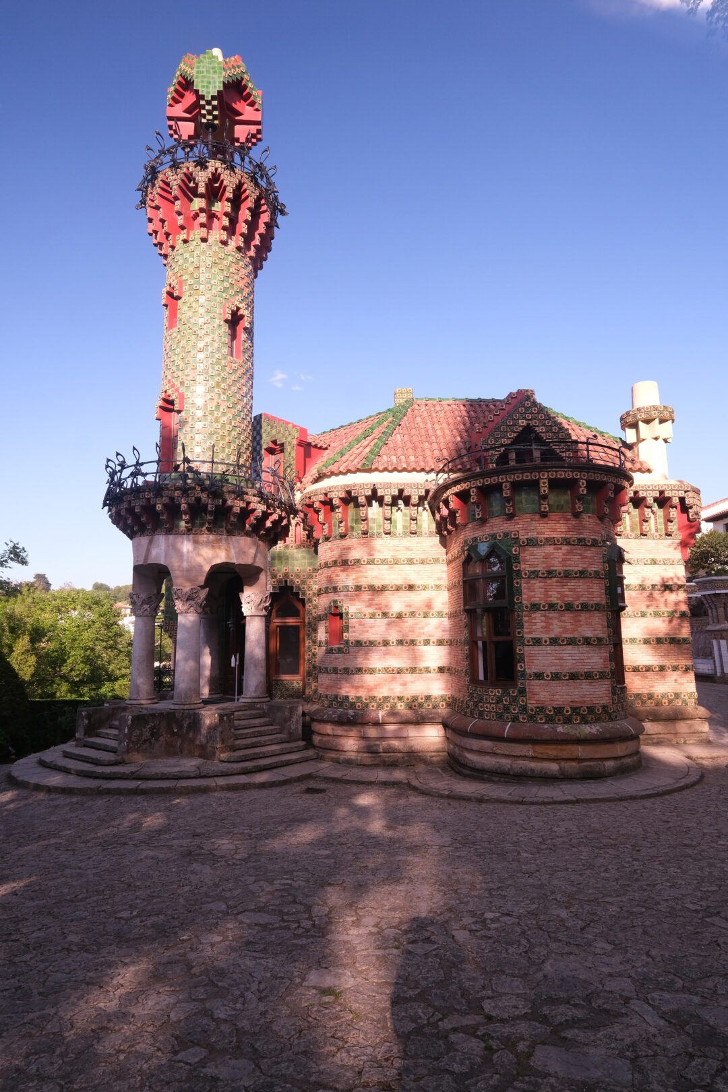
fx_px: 637
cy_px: 546
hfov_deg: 59.5
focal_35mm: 21
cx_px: 364
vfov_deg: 81.2
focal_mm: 13.8
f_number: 9
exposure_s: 1/125
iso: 800
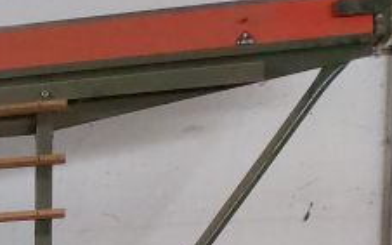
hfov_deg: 13.4
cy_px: 506
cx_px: -478
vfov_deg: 9.7
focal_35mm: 125
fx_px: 1335
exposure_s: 1/50
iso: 500
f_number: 1.8
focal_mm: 5.23
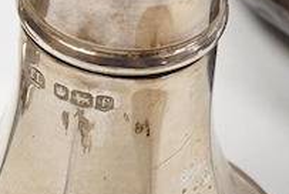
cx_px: -78
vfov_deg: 5.5
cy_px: 43
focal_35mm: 249
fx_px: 2002
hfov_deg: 8.2
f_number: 16
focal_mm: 30
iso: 2500
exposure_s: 1/100
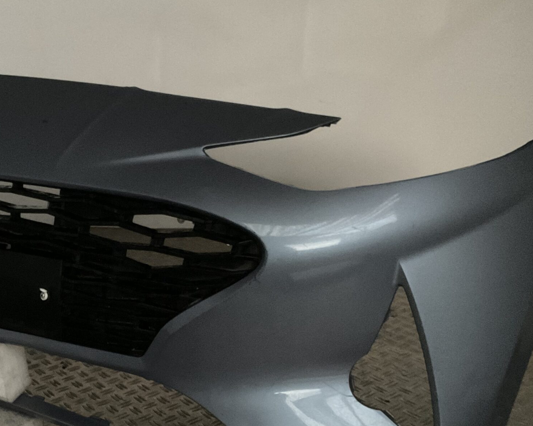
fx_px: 773
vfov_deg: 30.5
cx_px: 154
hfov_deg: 37.4
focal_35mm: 49
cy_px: 294
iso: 500
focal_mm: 3
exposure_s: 1/17
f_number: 1.8
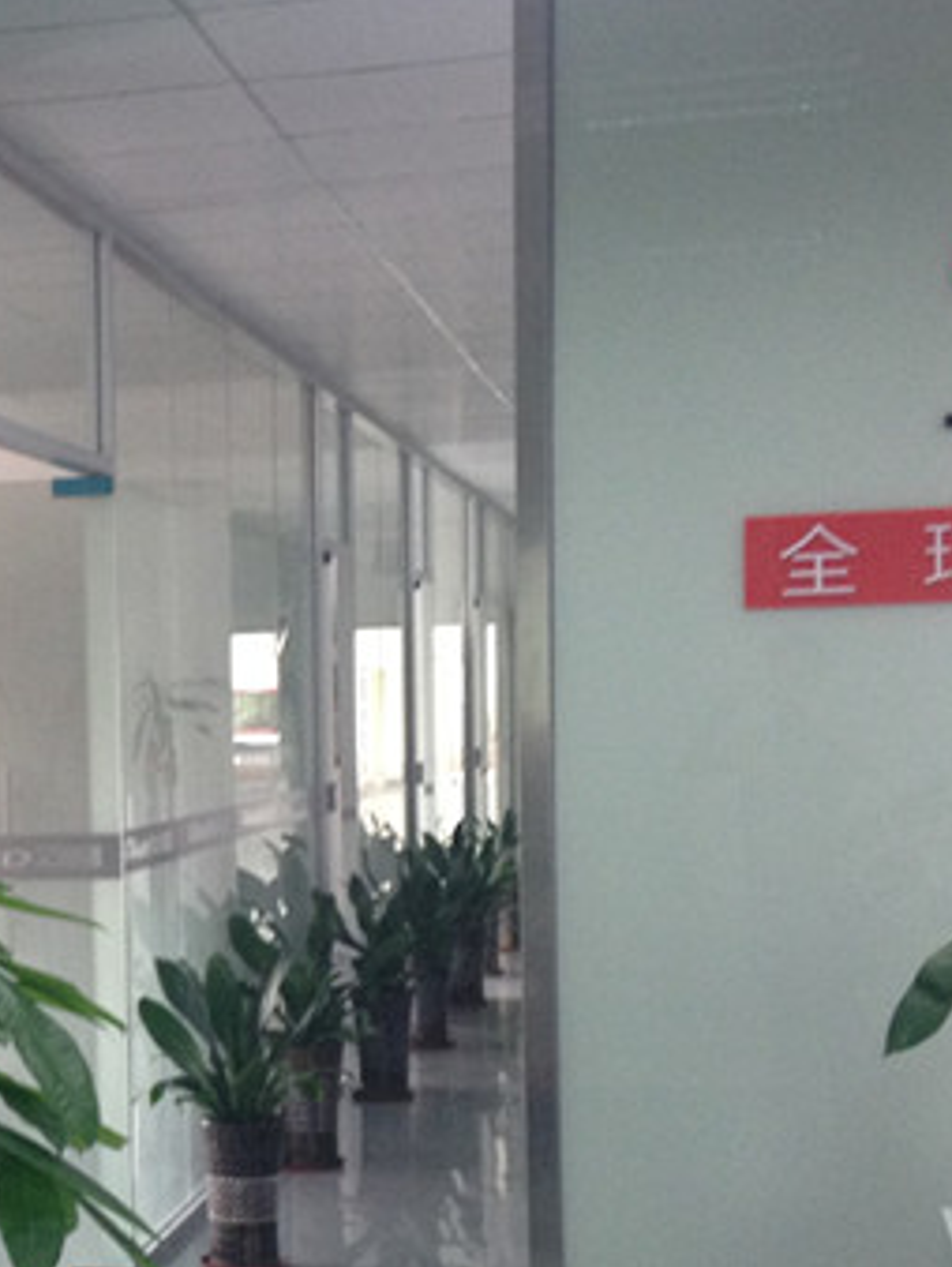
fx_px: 2857
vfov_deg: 24.9
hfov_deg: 18.2
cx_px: -112
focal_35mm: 78
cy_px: 847
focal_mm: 4.12
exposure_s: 1/20
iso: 125
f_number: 2.4
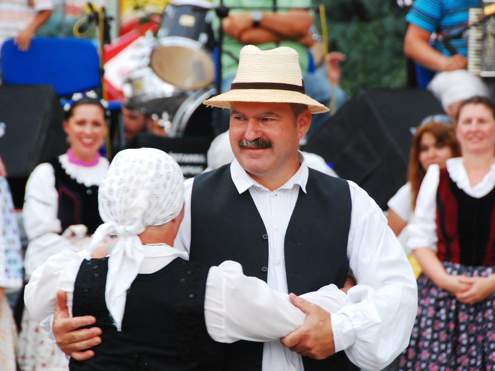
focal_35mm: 324
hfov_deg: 6.1
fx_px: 4633
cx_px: 245
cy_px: 186
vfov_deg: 4.6
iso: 800
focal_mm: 200
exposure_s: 1/125
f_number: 8
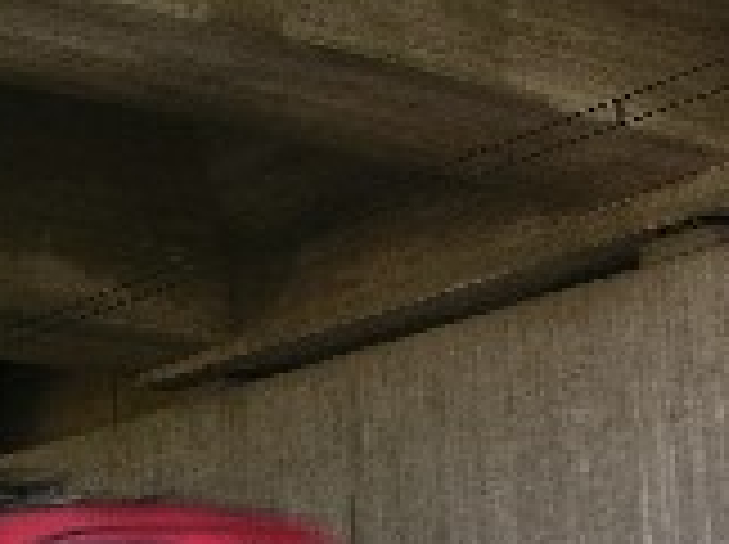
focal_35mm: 127
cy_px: 481
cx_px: -34
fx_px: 2671
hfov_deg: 15.2
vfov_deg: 11.6
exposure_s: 1/23.2
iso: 50
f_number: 3.2
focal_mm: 8.9
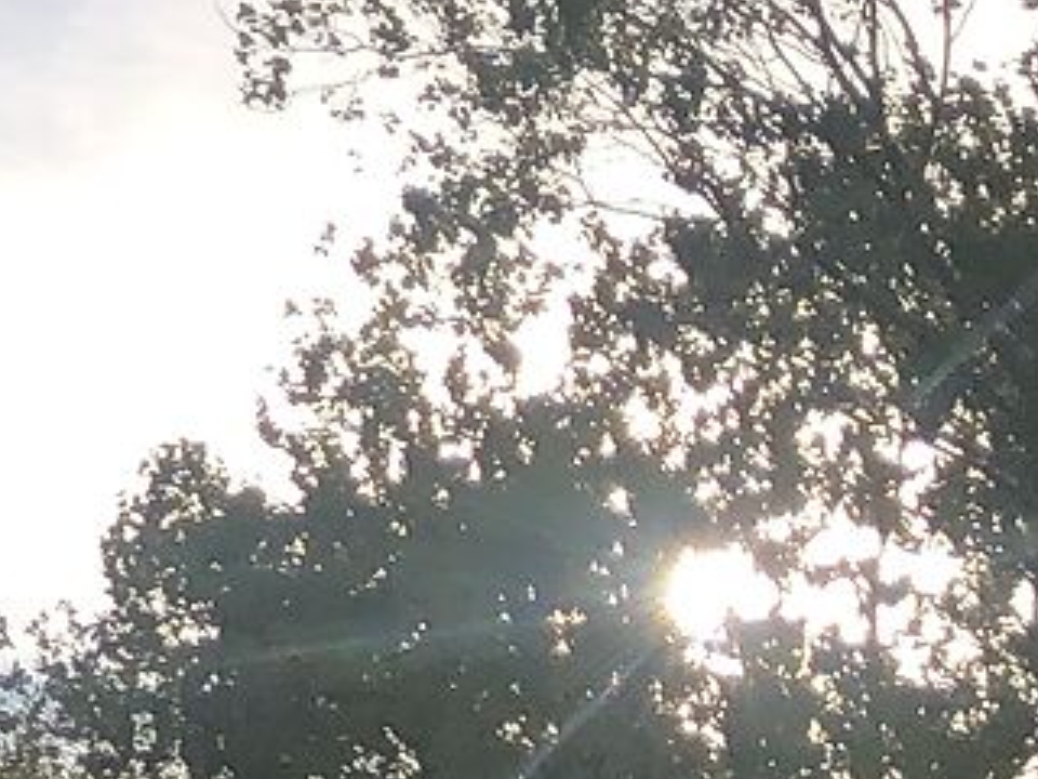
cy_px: 273
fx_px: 6297
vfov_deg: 7.1
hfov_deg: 8.2
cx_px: -1904
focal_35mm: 210
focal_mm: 3.99
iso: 20
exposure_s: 1/3690
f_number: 1.8
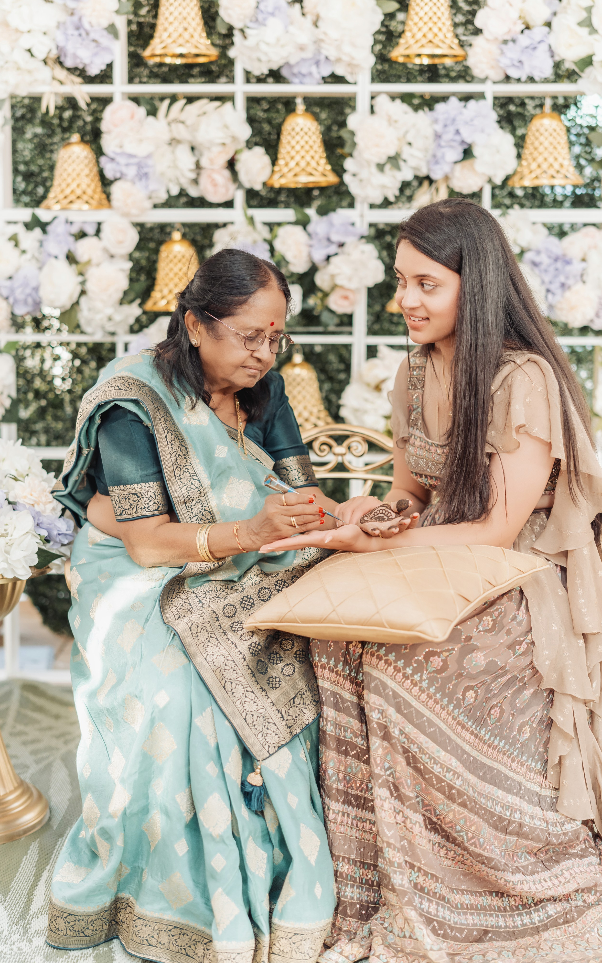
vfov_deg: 38.9
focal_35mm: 52
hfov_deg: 24.9
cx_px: 307
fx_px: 1365
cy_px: 487
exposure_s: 1/250
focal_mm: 50
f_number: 1.6
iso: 320
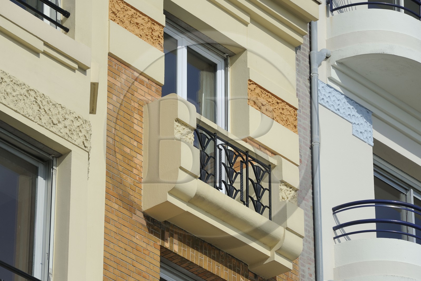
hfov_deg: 10.3
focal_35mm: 200
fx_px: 2338
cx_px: 210
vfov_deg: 6.9
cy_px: 140
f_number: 9
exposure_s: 1/800
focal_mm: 200
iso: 200
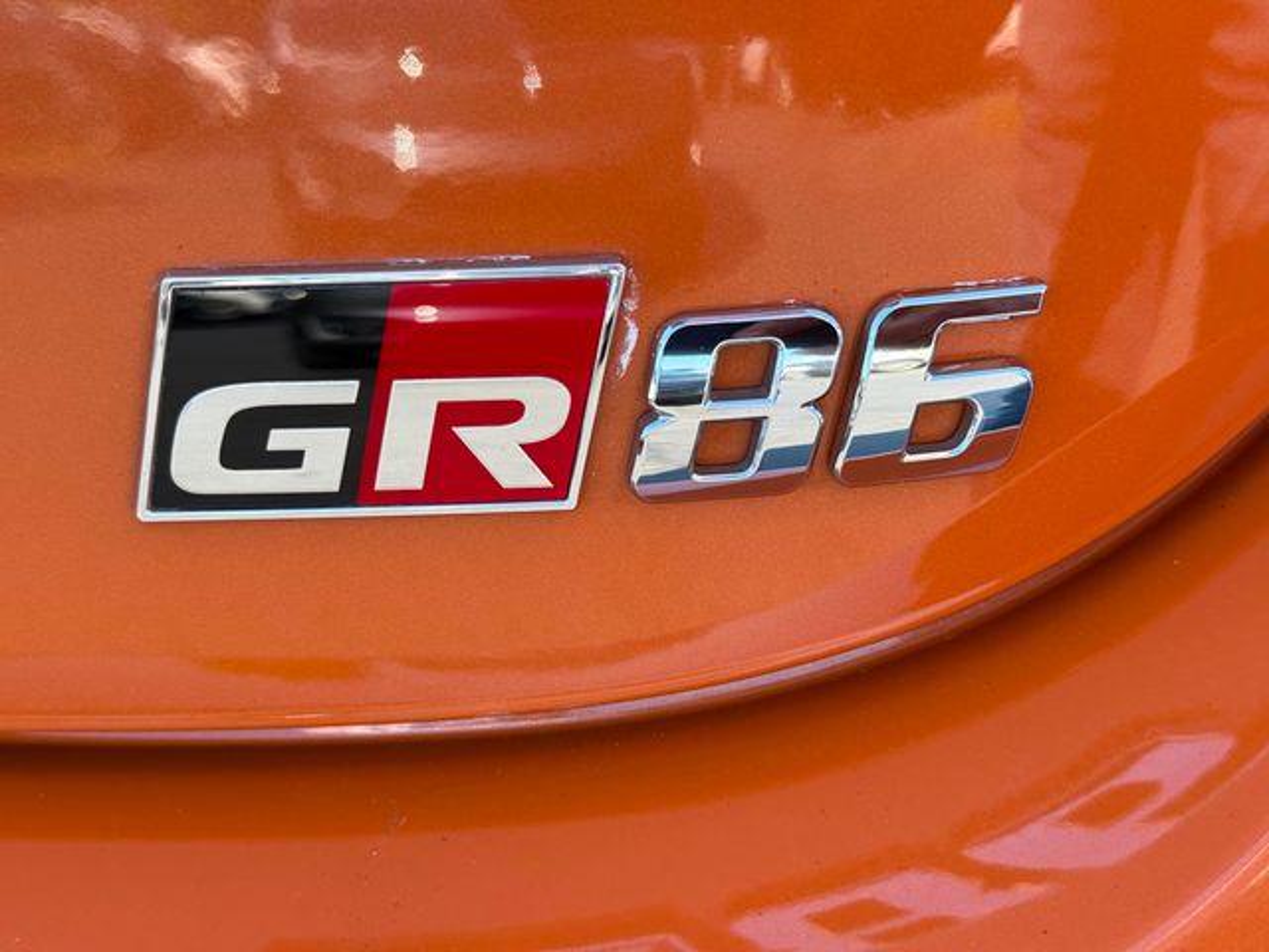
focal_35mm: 48
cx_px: 634
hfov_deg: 39.7
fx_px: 1760
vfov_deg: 30.3
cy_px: 476
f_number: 1.78
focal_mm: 6.76
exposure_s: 1/675
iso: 100
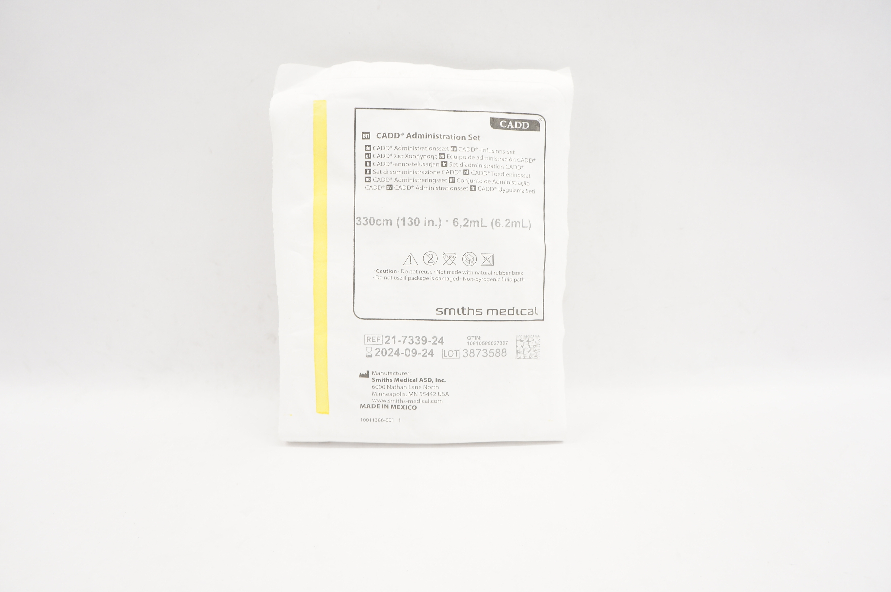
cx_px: 446
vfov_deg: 47.8
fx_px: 668
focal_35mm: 27
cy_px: 296
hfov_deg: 67.4
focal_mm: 18
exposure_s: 1/60
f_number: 5.6
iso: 400
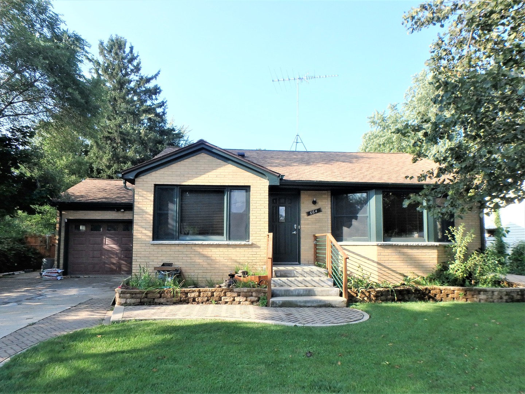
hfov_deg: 79.0
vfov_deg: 63.4
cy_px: 197
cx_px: 262
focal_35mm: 21
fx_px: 318
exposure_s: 1/500
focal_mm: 3.7
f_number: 3.5
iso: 125
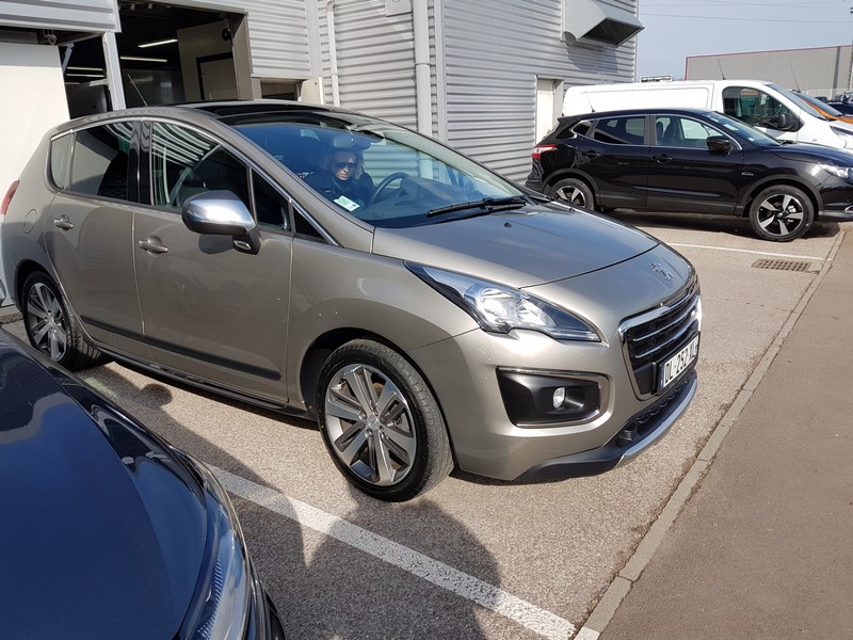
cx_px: 426
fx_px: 641
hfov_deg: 67.3
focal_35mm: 26
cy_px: 320
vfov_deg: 53.1
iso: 40
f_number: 1.7
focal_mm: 4.2
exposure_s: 1/1864
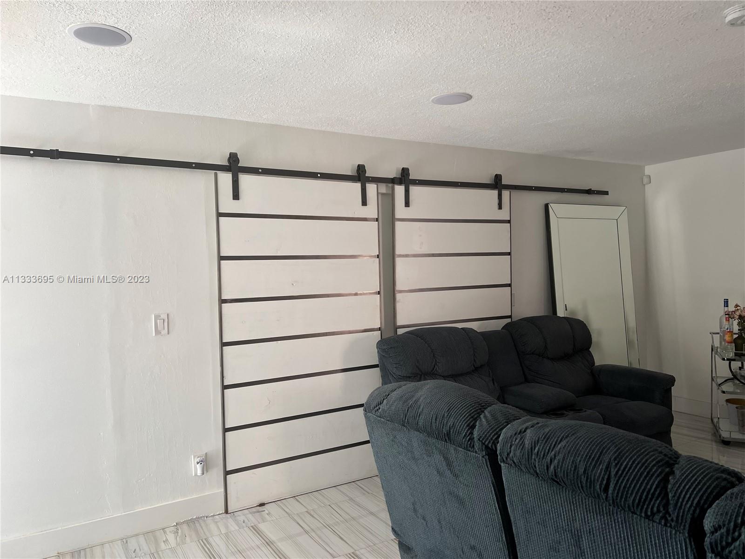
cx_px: 372
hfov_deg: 67.3
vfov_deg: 53.1
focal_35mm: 26
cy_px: 280
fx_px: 560
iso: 100
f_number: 1.5
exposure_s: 1/120
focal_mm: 5.7
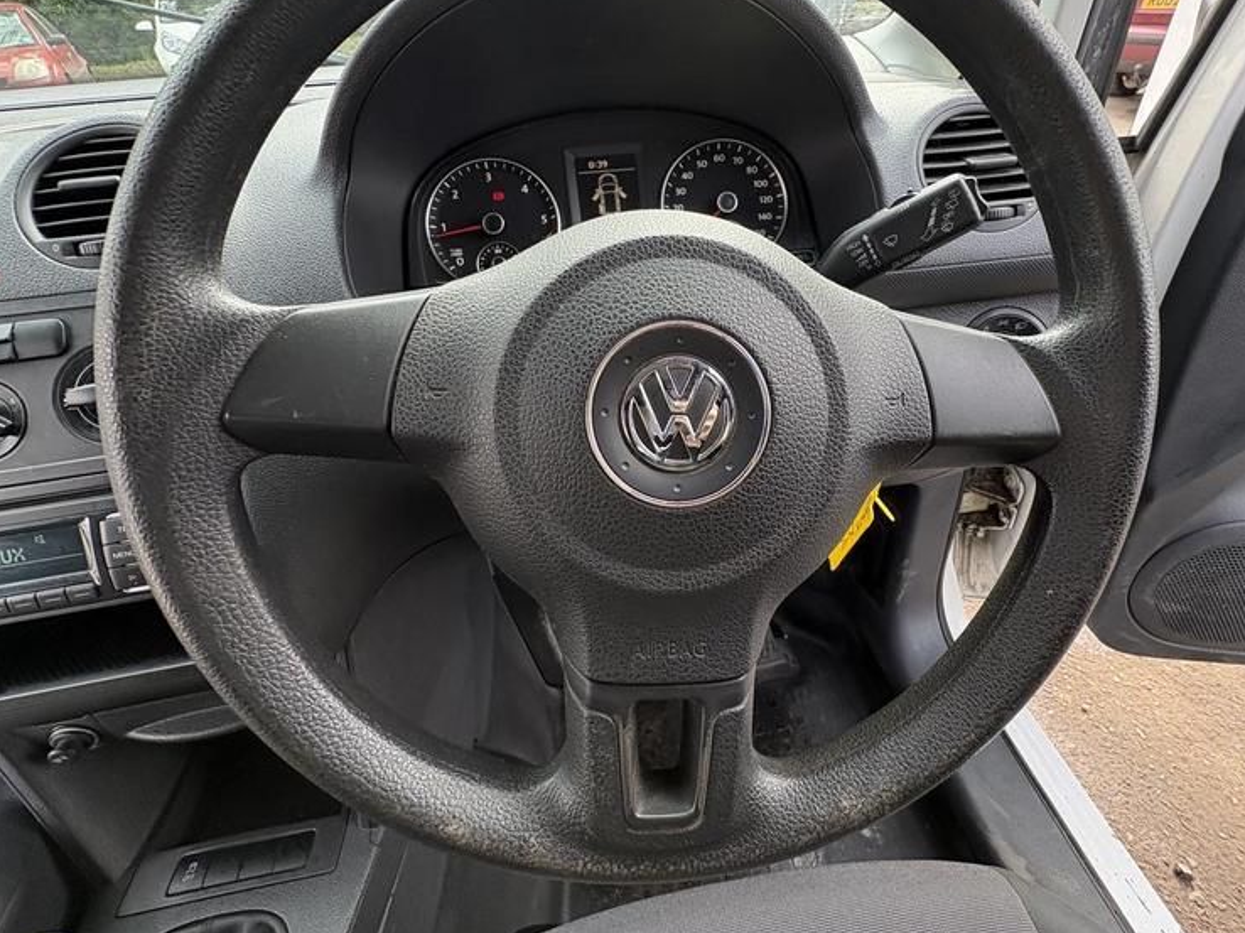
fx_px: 611
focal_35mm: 17
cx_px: 666
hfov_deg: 90.9
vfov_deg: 74.0
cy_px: 383
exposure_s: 1/120
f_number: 2.2
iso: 100
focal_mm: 2.22
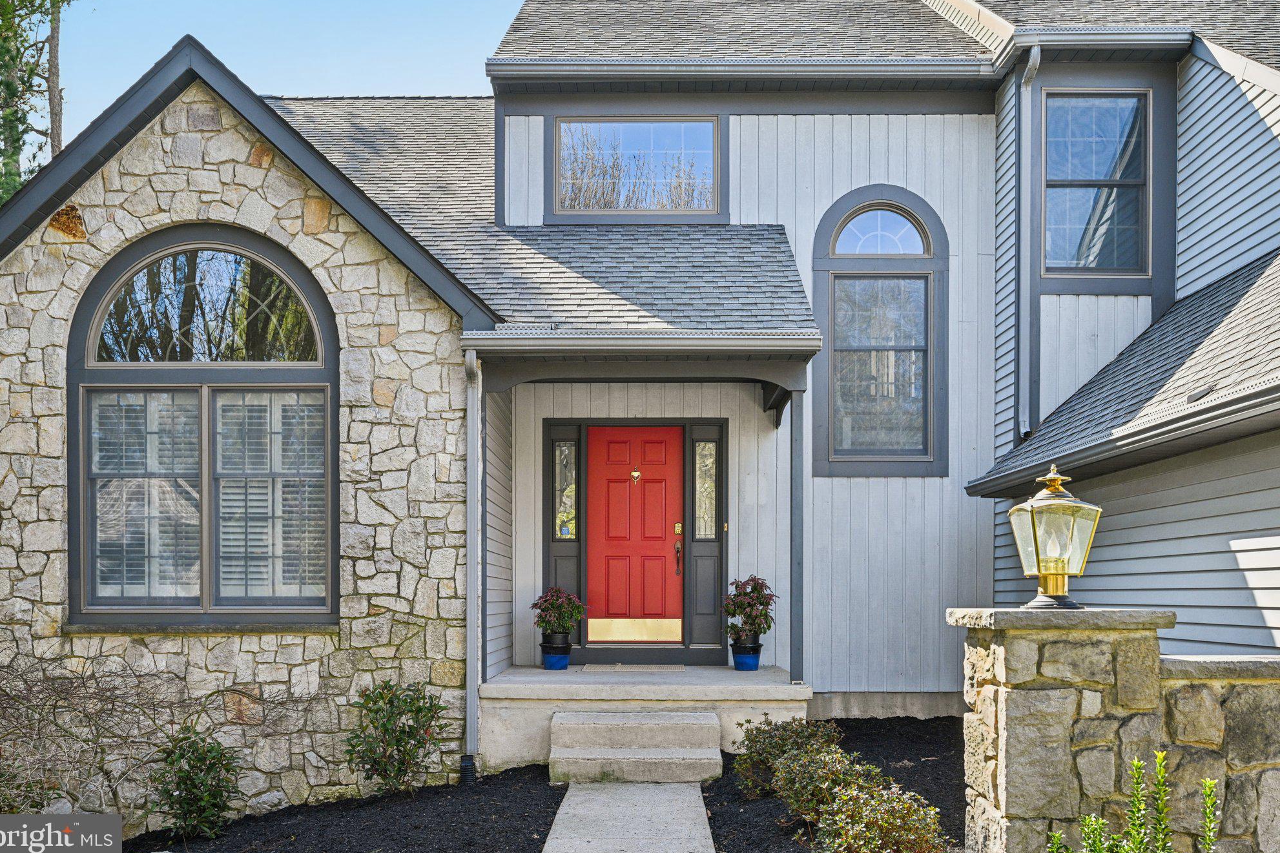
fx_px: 1102
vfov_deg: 42.3
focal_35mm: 31
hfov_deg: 60.3
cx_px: 640
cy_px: 421
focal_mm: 30
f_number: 8
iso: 400
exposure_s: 1/160
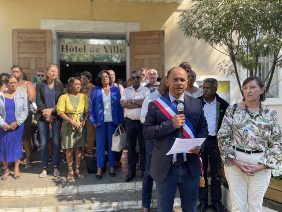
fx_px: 220
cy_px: 102
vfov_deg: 51.4
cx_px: 137
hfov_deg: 65.3
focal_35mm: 27
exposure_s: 1/749
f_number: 1.6
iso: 50
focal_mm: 4.2
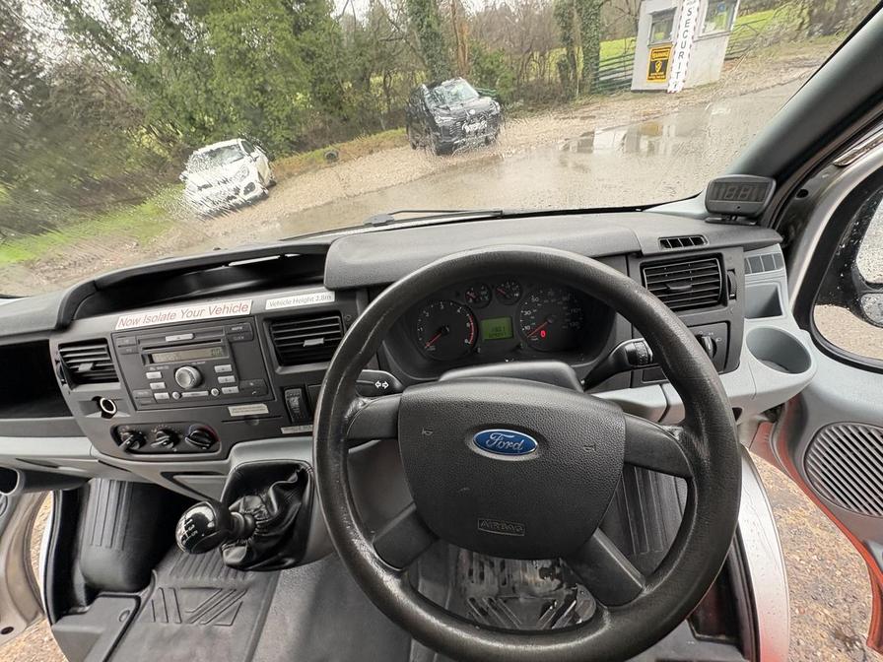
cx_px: 442
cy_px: 331
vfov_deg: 85.7
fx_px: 357
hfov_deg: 102.1
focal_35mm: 14
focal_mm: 2.22
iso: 200
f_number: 2.2
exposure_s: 1/76
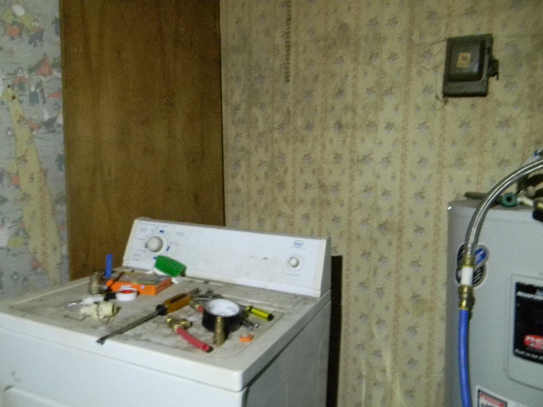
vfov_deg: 49.7
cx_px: 272
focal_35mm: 28
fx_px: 439
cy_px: 204
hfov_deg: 63.4
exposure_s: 1/8
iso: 800
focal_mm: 5
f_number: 3.5
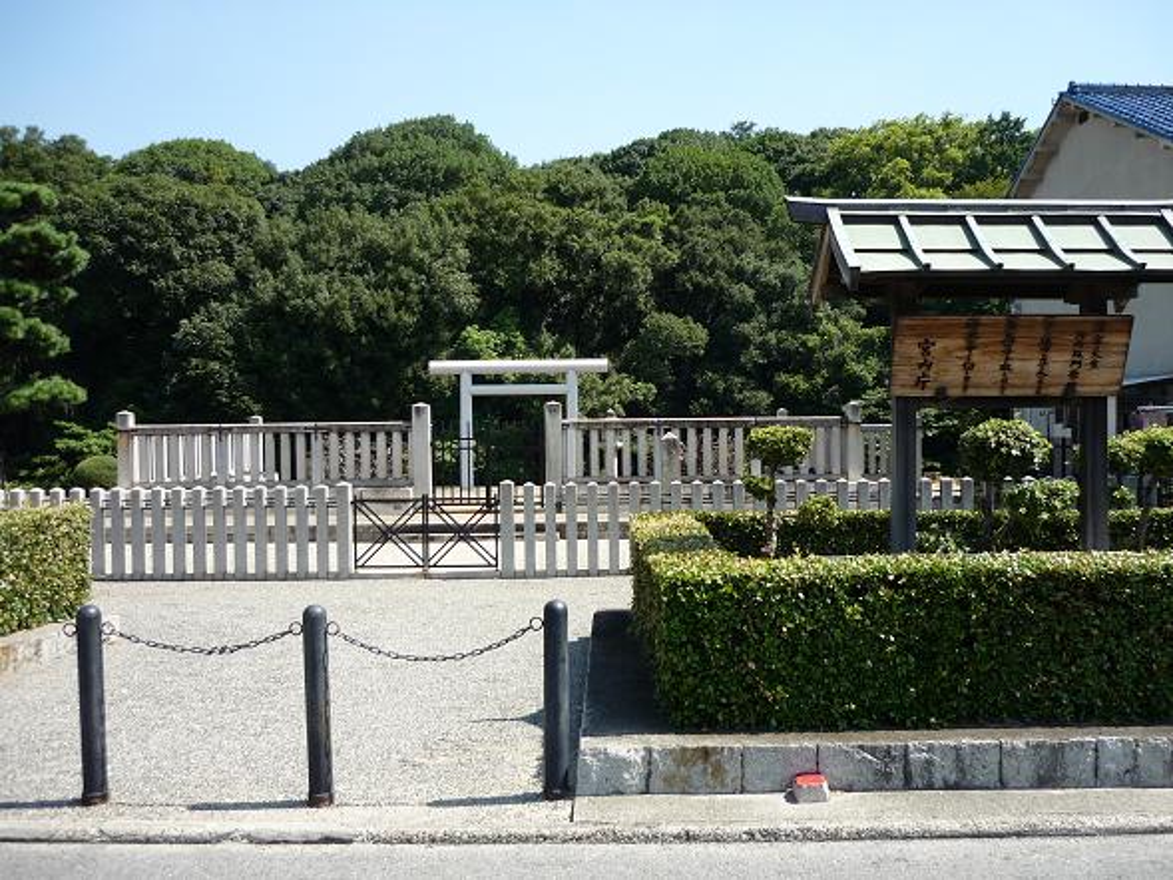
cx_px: 586
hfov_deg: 55.3
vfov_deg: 43.0
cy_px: 440
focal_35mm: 33
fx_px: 1118
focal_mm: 5.5
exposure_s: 1/640
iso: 100
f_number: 2.8
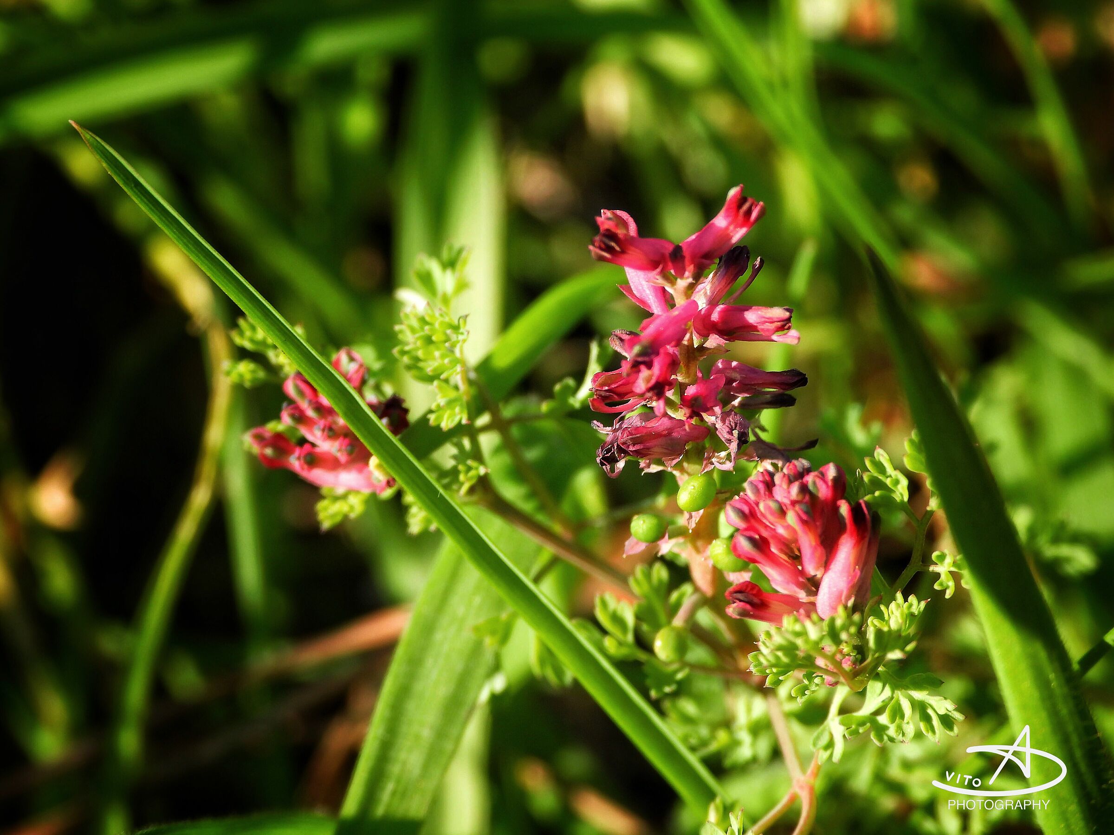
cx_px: 557
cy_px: 418
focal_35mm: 215
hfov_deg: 9.2
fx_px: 6919
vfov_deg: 6.9
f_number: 4.5
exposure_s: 1/160
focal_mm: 38.6
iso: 100
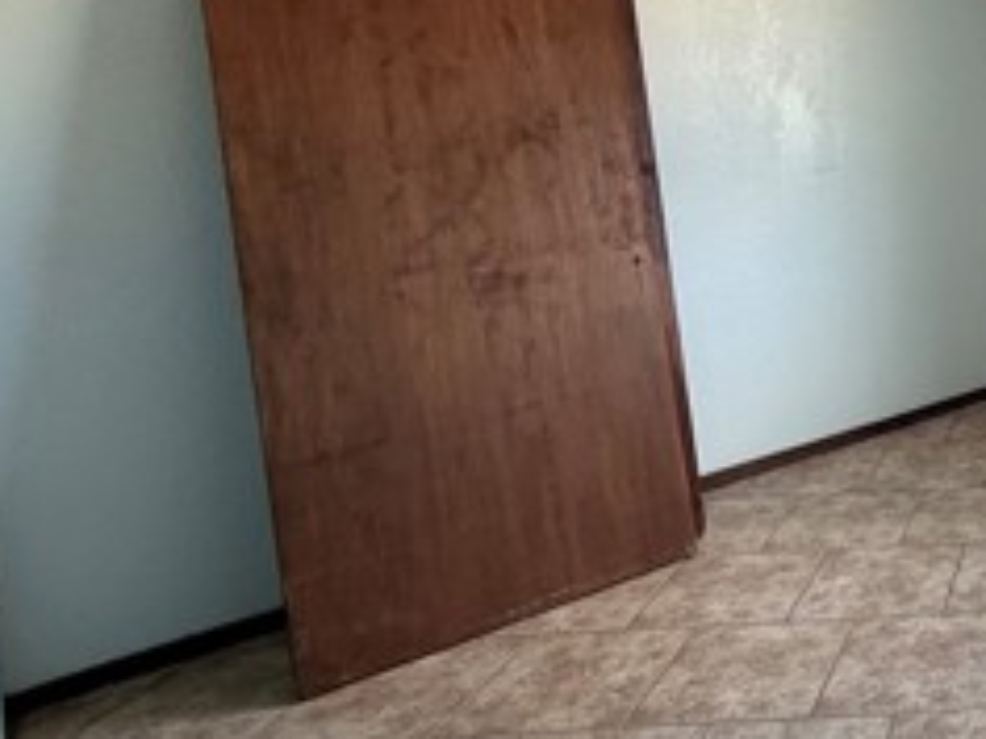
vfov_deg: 36.3
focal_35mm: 38
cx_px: 1182
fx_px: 1082
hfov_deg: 37.2
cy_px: 138
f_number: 2.2
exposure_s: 1/99
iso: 80
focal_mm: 2.22
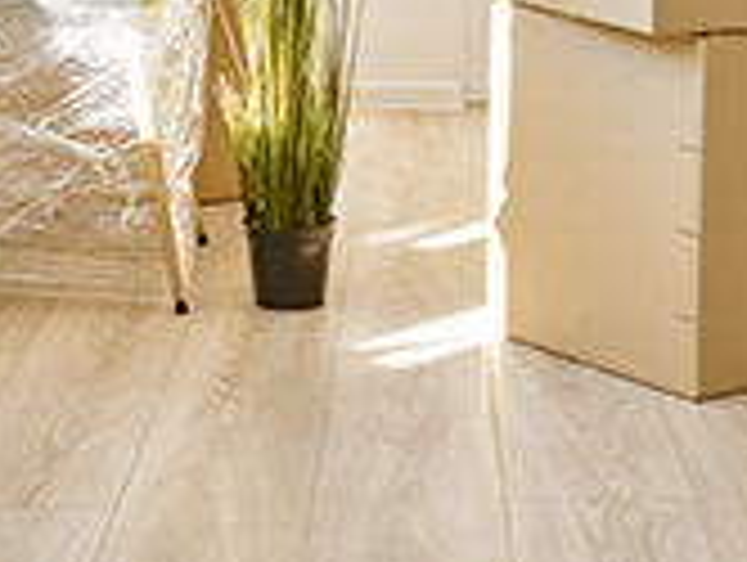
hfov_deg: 17.8
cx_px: 490
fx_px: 2377
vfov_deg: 13.1
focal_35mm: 110
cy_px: -139
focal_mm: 35
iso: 50
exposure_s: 1/8
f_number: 9.5
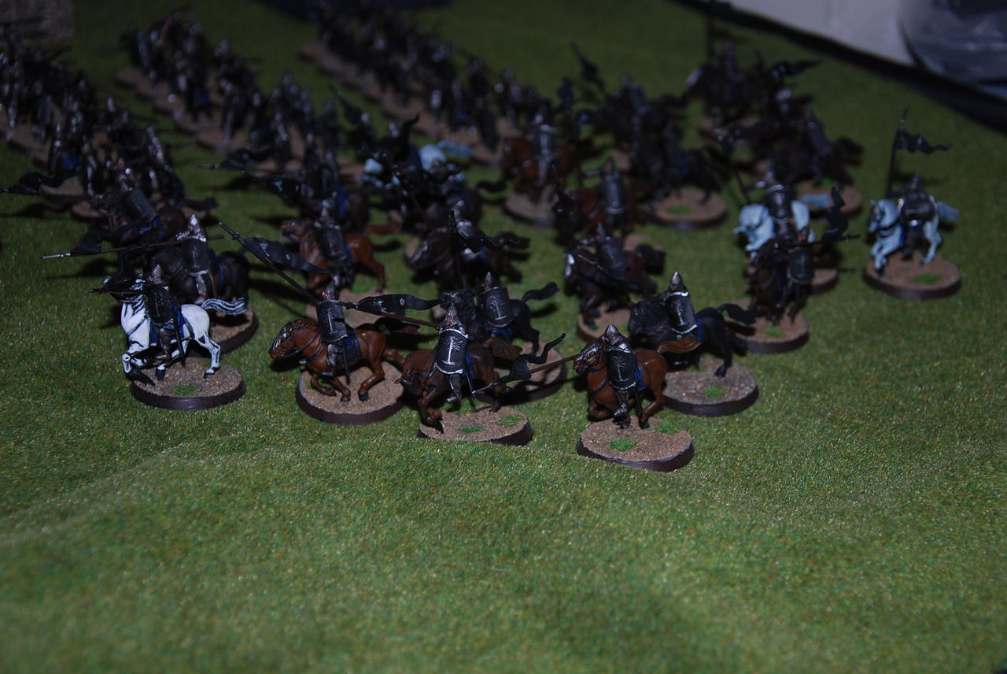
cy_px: 337
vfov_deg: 21.6
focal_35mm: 63
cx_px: 504
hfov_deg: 31.9
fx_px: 1764
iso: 100
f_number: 4.8
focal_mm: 42
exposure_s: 1/125
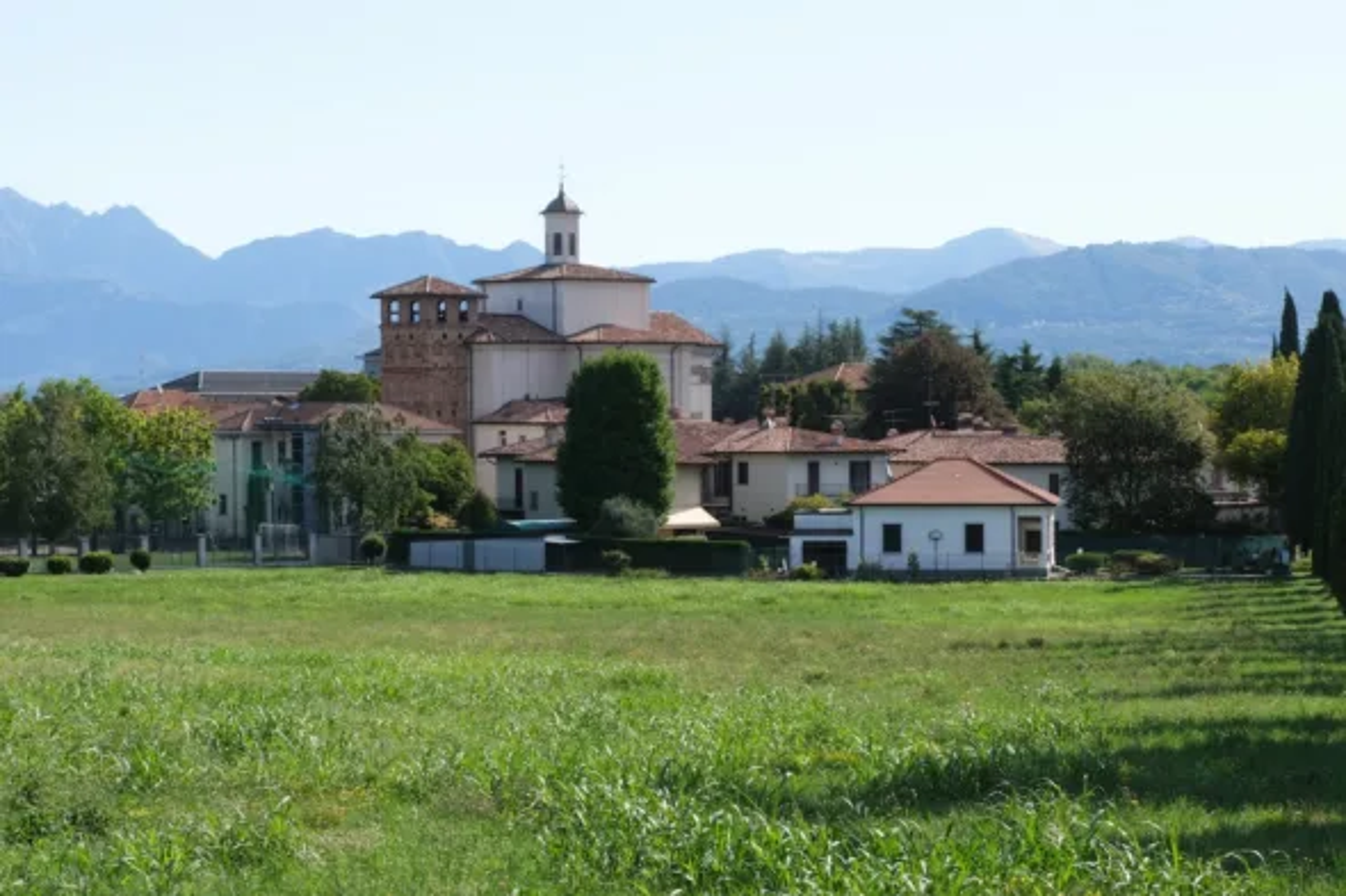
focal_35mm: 94
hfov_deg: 21.7
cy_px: 448
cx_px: 673
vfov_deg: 14.5
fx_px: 3513
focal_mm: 62.4
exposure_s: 1/60
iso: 250
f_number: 18
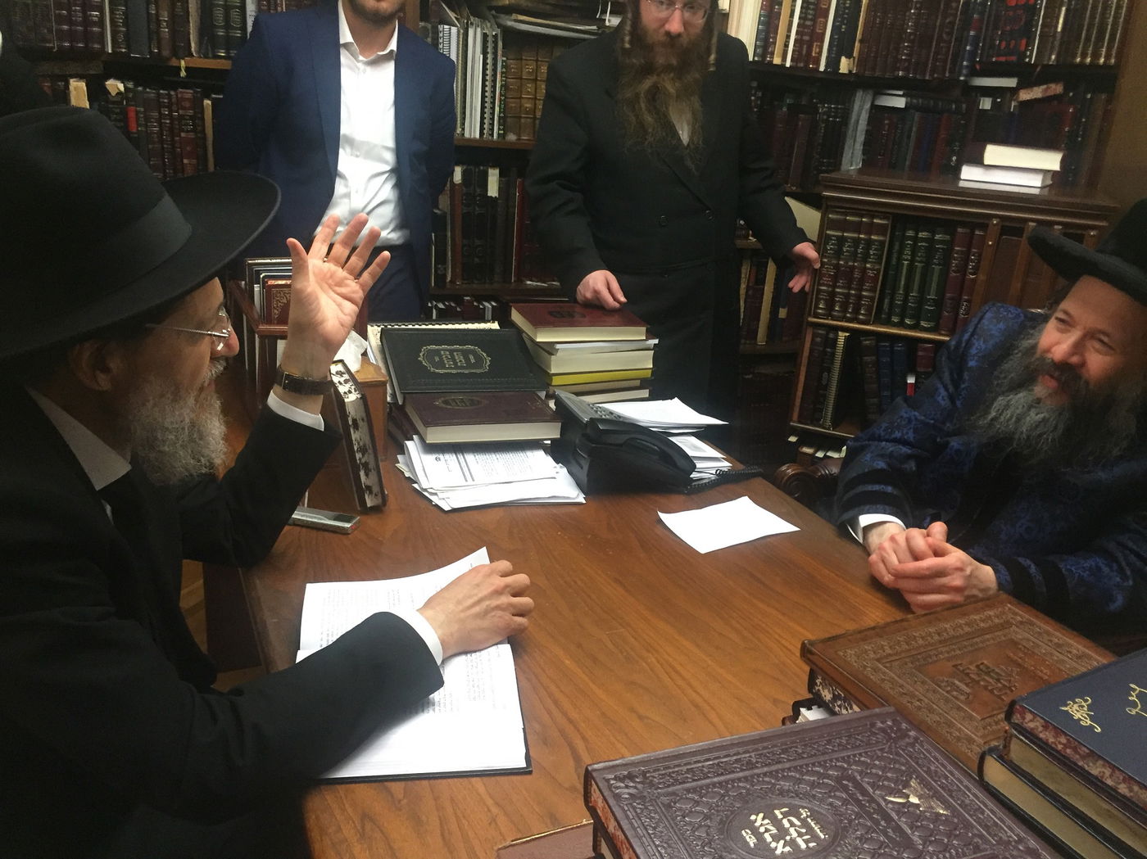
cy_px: 430
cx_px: 574
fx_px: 961
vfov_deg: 48.2
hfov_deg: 61.7
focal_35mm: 29
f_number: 2.2
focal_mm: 4.15
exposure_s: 1/30
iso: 200
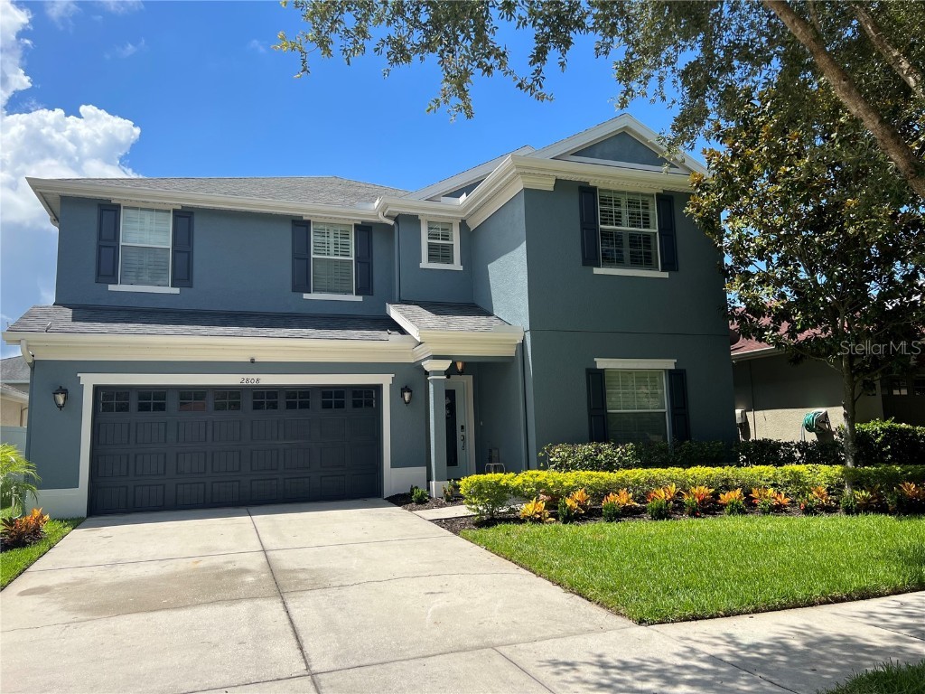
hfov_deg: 67.3
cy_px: 347
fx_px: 695
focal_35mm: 26
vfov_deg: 53.1
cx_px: 462
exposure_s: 1/3077
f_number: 1.5
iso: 50
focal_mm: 5.7
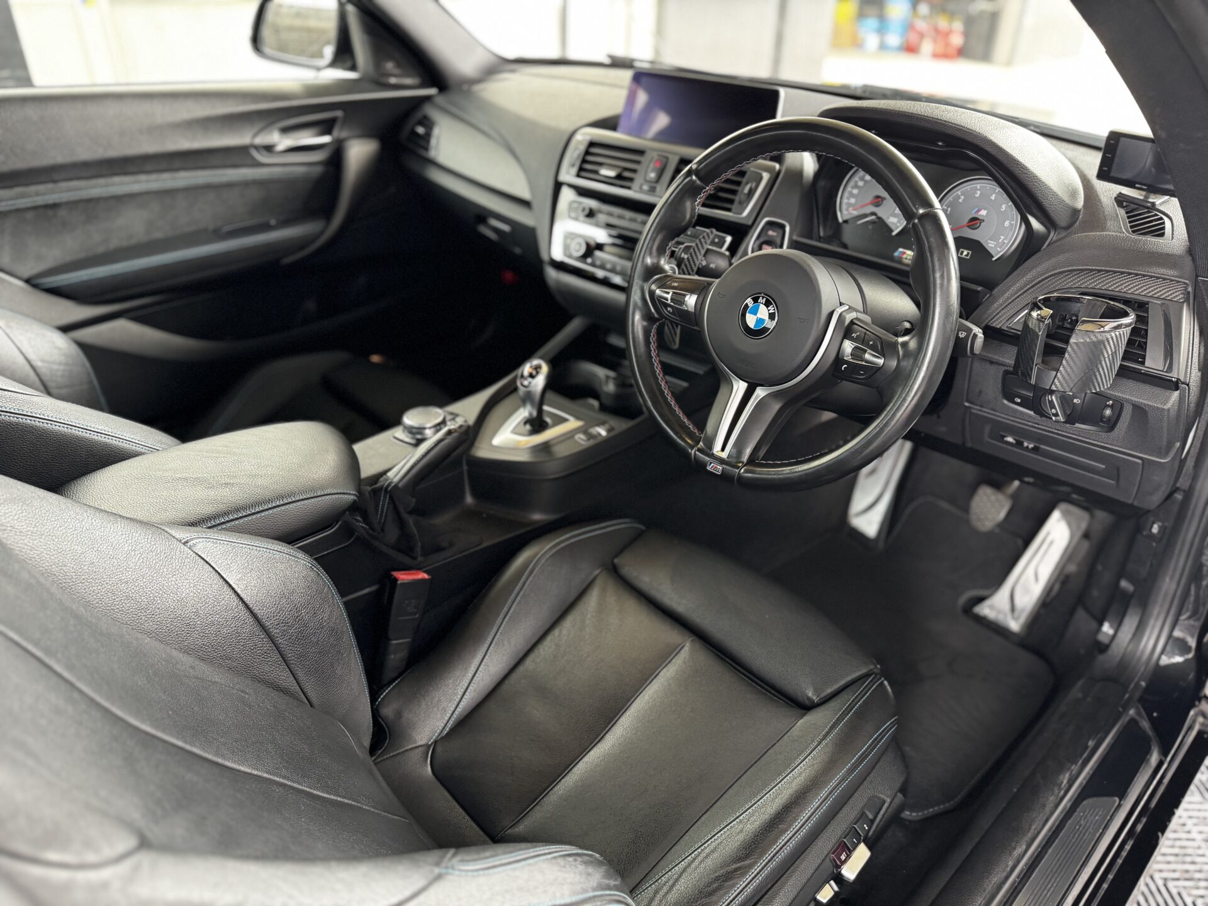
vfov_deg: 56.8
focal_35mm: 24
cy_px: 453
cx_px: 604
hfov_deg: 71.6
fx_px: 838
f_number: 1.78
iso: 320
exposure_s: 1/60
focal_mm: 6.76
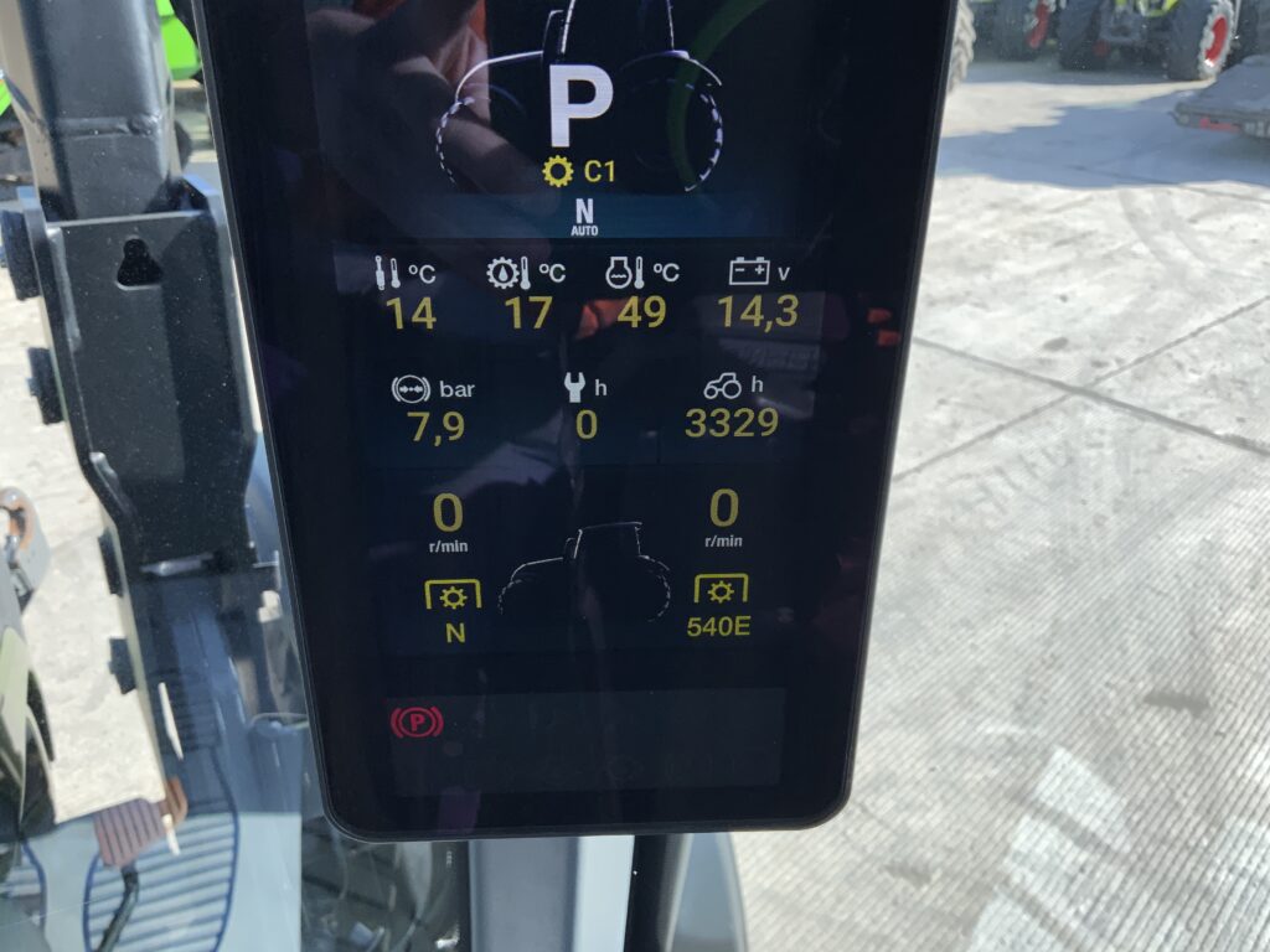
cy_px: 476
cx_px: 635
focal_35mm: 29
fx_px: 1064
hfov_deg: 61.7
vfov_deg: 48.2
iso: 16
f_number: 1.8
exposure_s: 1/400
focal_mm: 3
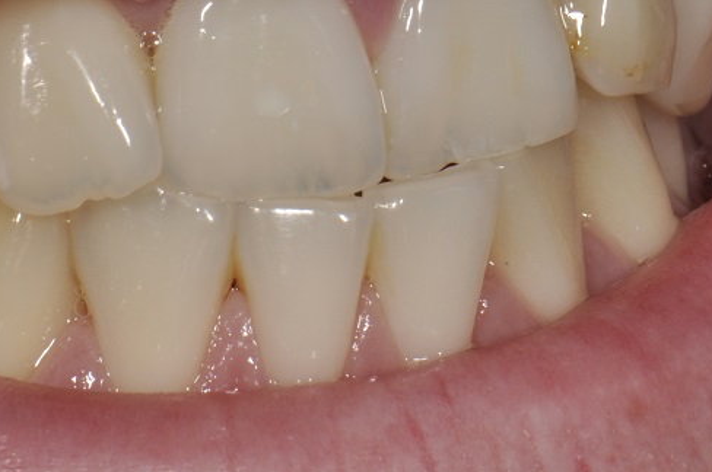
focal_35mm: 346
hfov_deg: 5.9
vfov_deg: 4.0
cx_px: 29
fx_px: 6836
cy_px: 98
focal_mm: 105
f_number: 32
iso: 200
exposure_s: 1/160
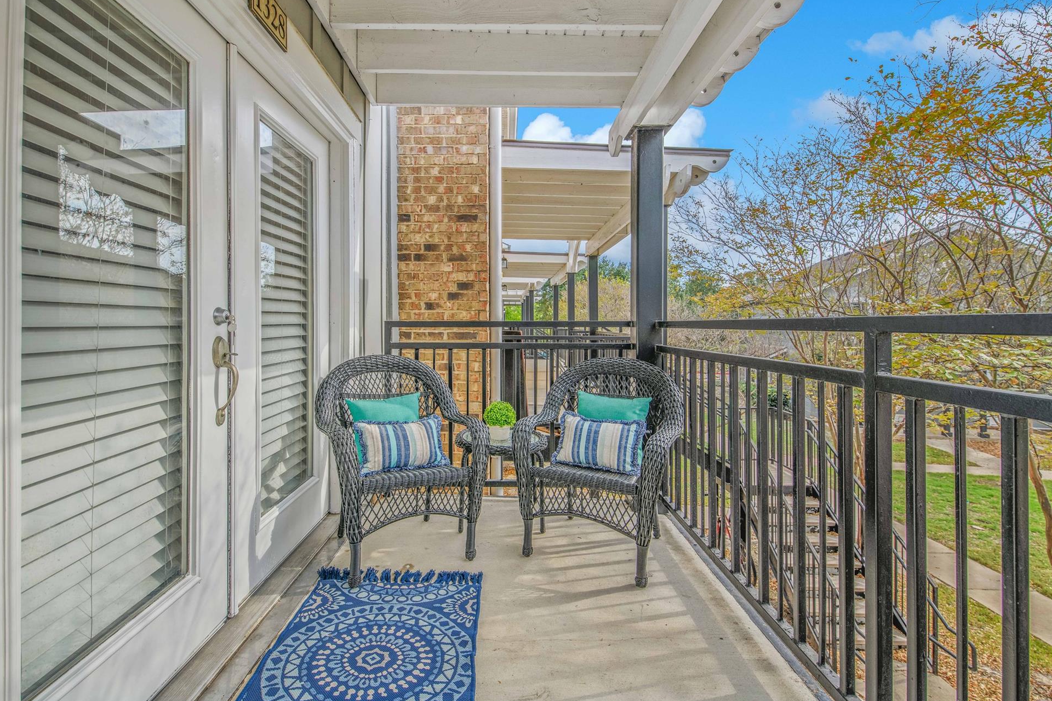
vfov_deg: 73.7
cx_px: 493
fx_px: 468
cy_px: 333
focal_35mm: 16
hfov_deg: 96.6
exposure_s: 1/100
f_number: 7.1
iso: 100
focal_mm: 15
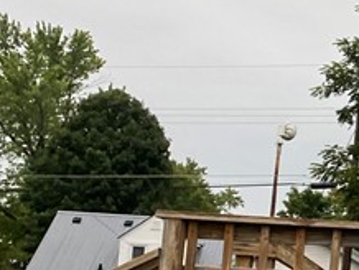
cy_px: 244
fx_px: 1267
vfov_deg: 12.1
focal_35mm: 122
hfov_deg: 13.5
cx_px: 743
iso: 100
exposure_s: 1/121
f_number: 1.8
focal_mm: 4.25
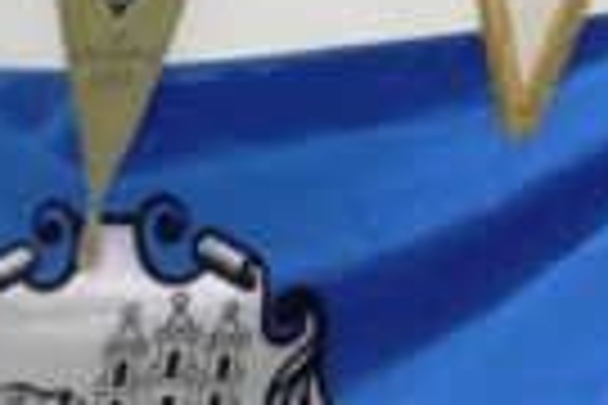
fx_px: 4661
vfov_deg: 4.9
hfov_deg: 7.5
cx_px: 162
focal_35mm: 276
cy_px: 621
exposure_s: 1/80
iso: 200
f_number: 3.5
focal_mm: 20.8
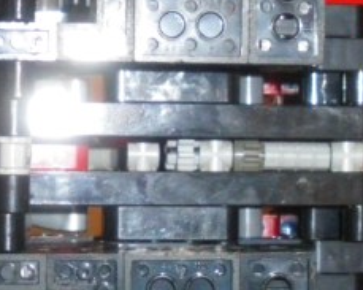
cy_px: 139
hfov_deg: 12.3
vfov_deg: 9.8
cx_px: 94
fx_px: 1686
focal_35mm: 157
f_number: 3.5
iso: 400
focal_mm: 6.3
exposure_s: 1/50
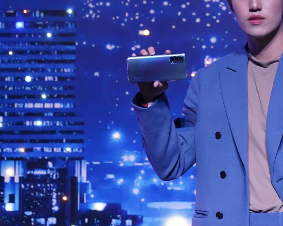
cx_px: 284
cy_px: 47
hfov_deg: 12.9
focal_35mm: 148
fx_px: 1240
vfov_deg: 10.4
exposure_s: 1/100
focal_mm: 54
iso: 2000
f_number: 2.8
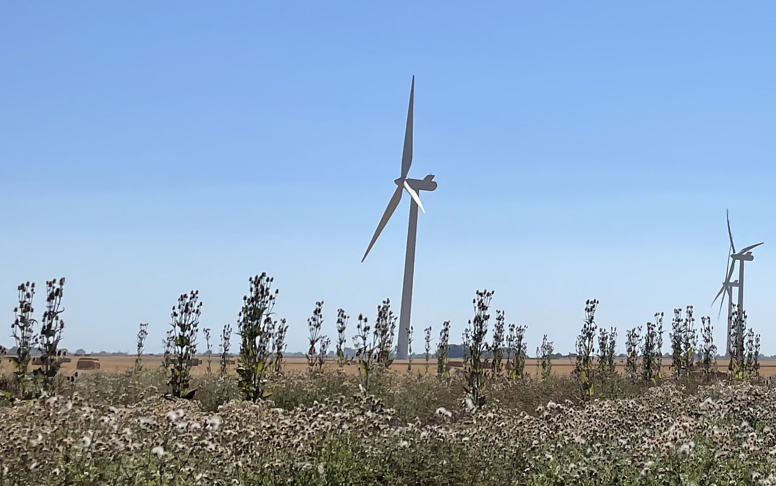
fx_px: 1460
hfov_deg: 27.2
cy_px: 69
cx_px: 857
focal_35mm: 69
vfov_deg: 18.6
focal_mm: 4.2
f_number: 1.6
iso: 32
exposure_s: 1/9091
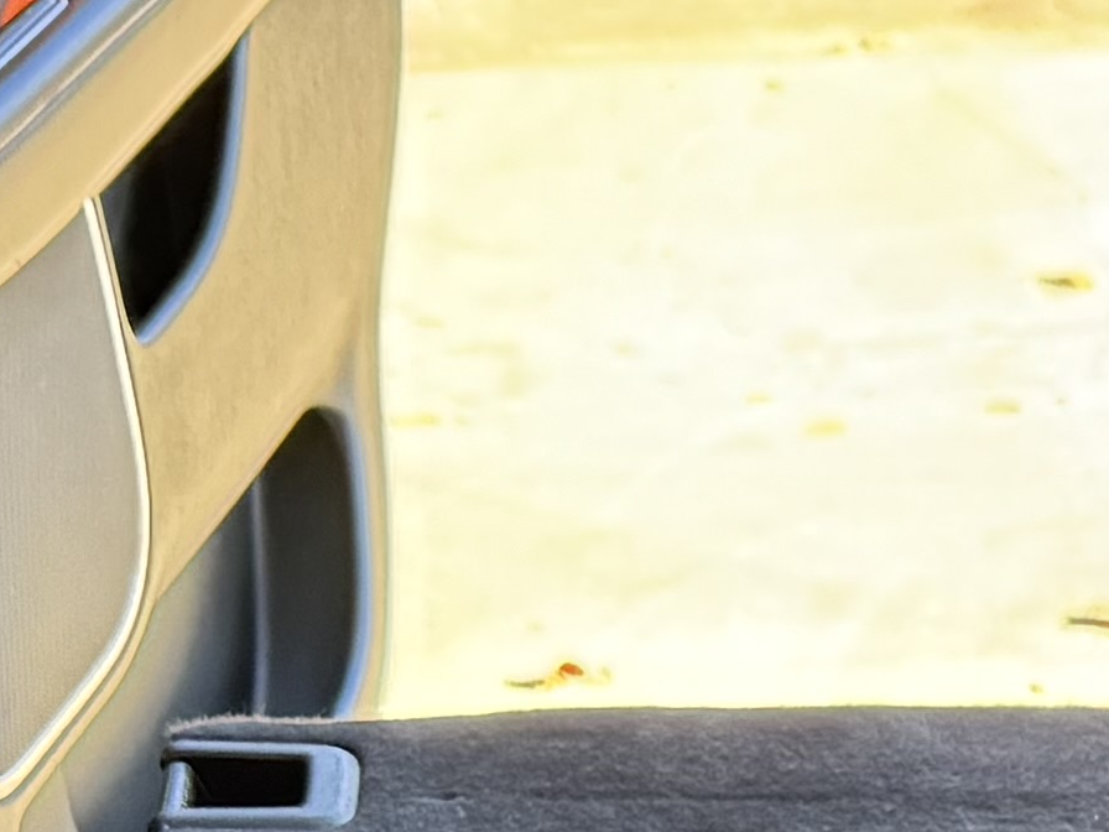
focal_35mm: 153
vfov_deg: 9.2
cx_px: 2213
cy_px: 1523
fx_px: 4902
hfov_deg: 11.6
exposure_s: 1/145
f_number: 1.78
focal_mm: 6.76
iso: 200
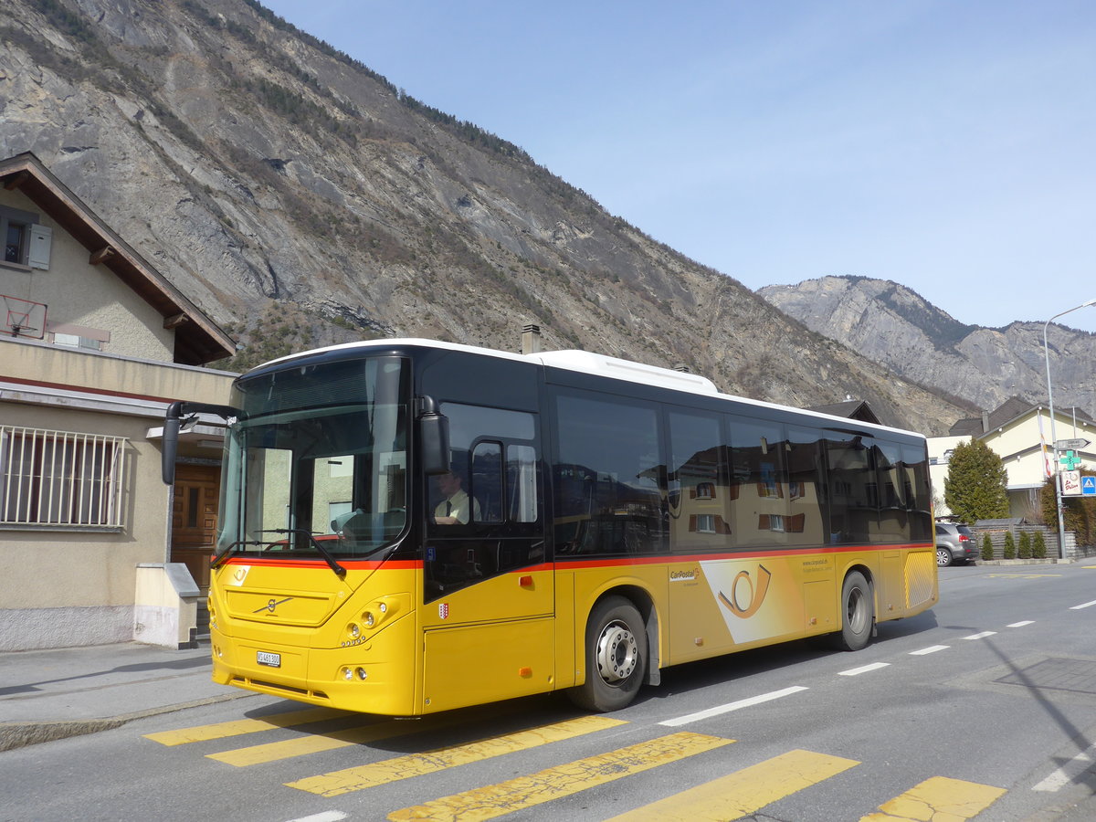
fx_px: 918
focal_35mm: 29
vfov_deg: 48.2
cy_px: 411
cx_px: 548
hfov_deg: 61.7
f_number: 2.8
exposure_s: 1/1600
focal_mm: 6
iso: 80
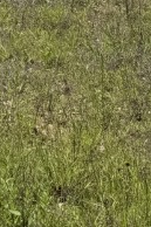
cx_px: -364
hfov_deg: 8.1
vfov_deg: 13.5
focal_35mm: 132
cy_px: -211
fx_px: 832
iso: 80
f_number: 1.78
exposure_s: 1/9091
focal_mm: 6.76
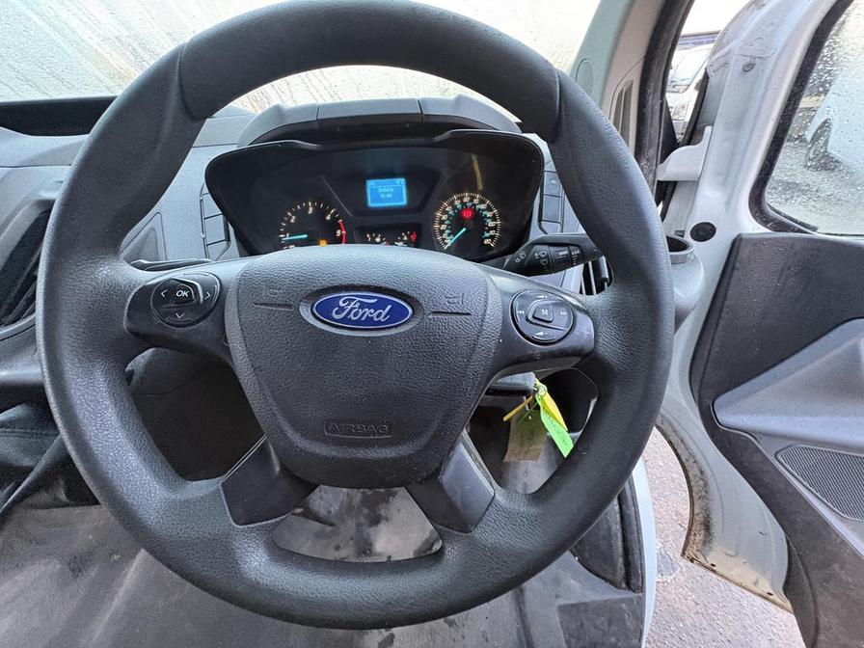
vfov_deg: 85.7
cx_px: 432
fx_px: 349
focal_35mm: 14
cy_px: 324
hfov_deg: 102.1
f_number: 2.2
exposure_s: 1/60
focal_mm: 2.22
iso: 800
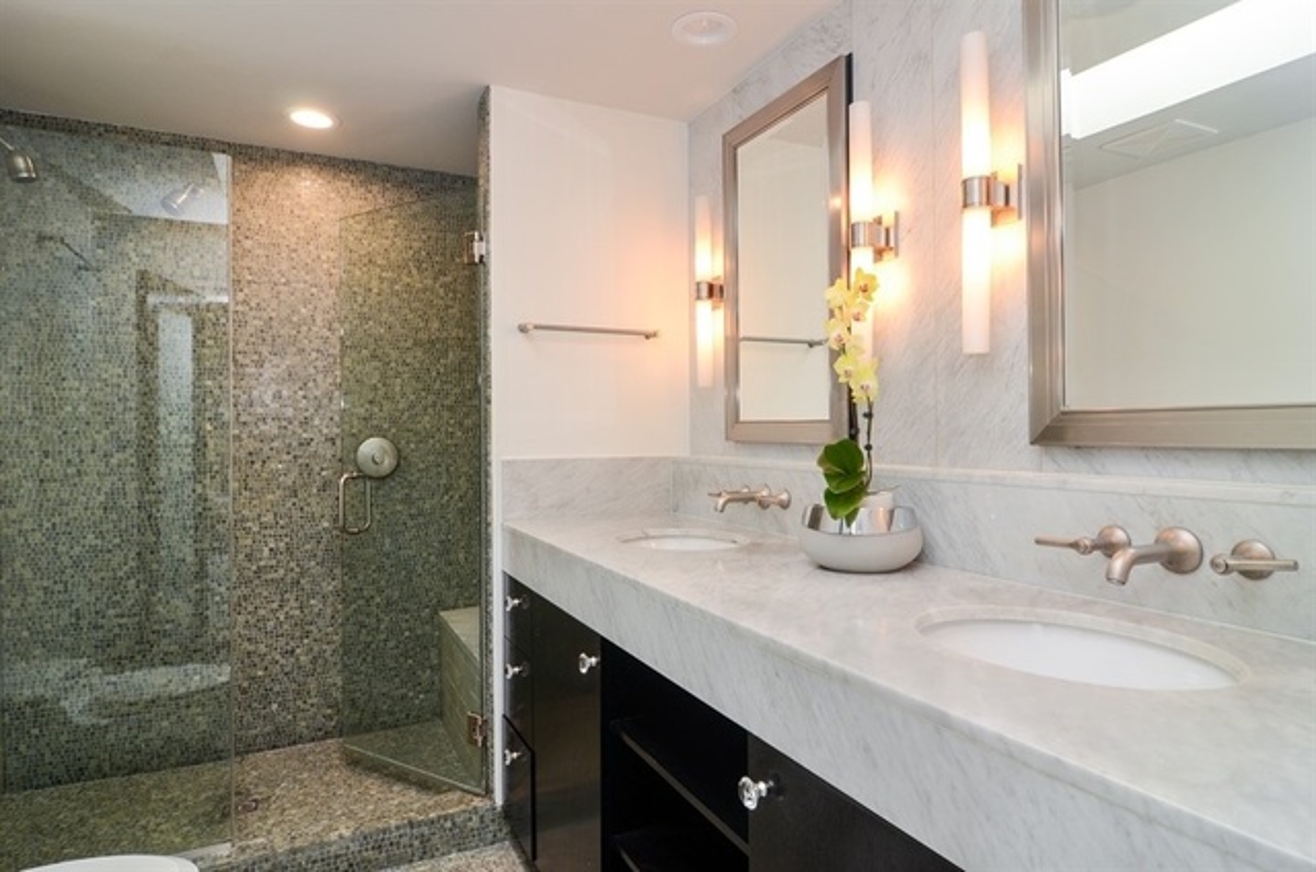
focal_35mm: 18
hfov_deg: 90.1
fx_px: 657
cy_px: 436
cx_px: 658
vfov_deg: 67.2
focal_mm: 12
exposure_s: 1/15
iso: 200
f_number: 8
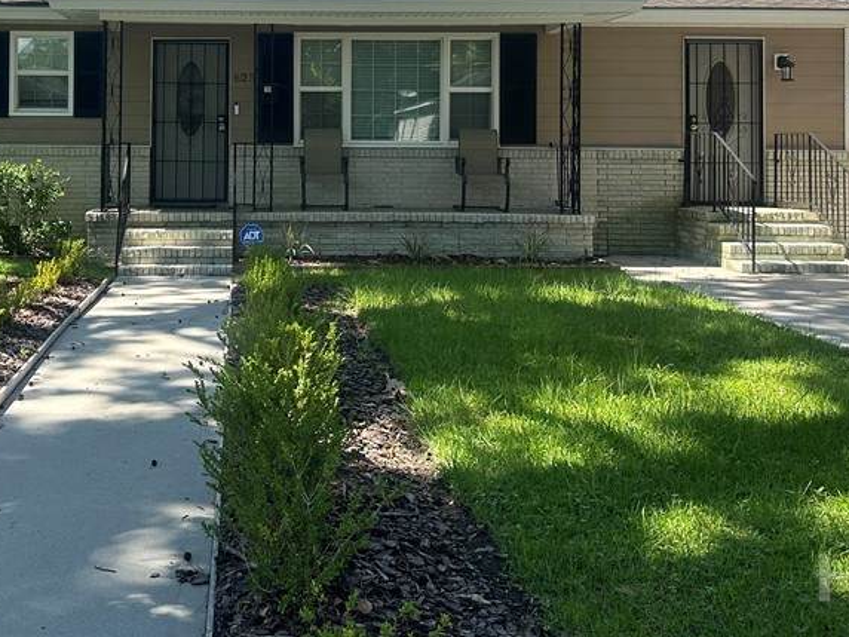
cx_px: 263
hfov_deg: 43.1
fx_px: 1055
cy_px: 126
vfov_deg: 32.7
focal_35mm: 43
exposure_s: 1/1562
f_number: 1.78
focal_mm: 6.86
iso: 80
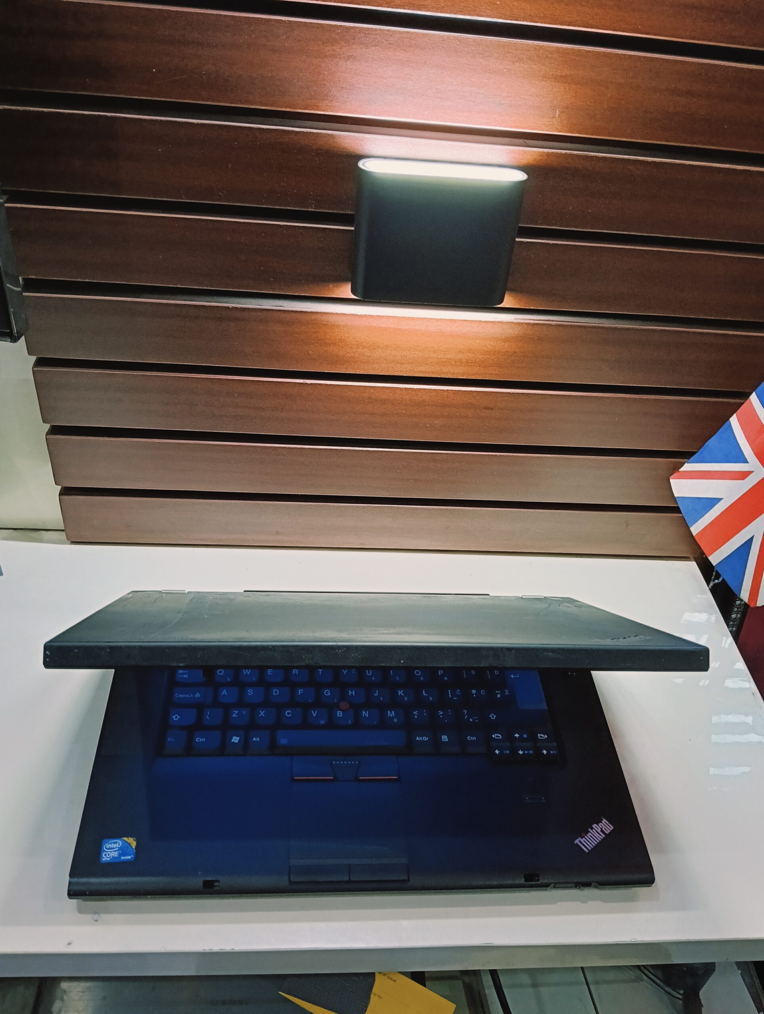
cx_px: 382
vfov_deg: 65.2
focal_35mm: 27
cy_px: 507
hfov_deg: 51.5
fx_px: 792
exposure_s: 1/33.3
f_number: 1.8
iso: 800
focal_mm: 3.98
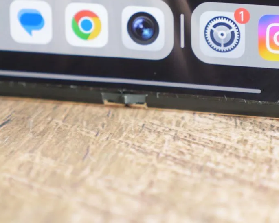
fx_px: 1668
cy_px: 32
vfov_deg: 7.6
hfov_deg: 9.6
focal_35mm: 202
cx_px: 153
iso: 1000
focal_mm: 35
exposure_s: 1/80
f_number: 2.8
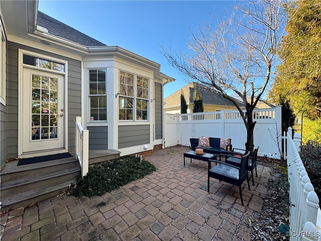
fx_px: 130
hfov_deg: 102.1
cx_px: 160
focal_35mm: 14
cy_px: 120
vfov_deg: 85.7
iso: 40
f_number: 2.2
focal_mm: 2.22
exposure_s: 1/253
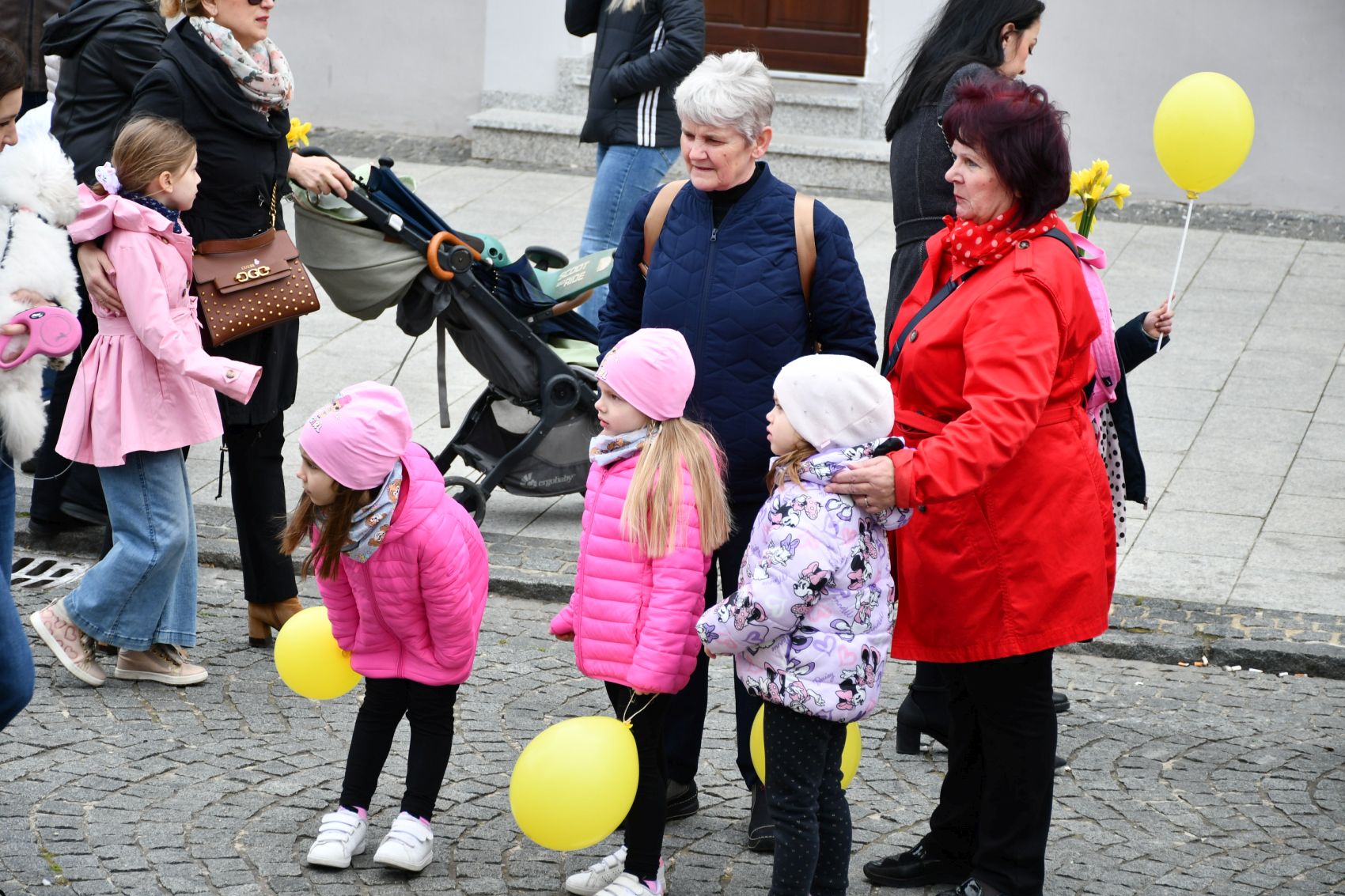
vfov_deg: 11.4
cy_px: 448
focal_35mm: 120
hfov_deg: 17.1
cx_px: 672
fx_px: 4483
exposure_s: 1/250
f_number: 6.3
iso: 200
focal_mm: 80
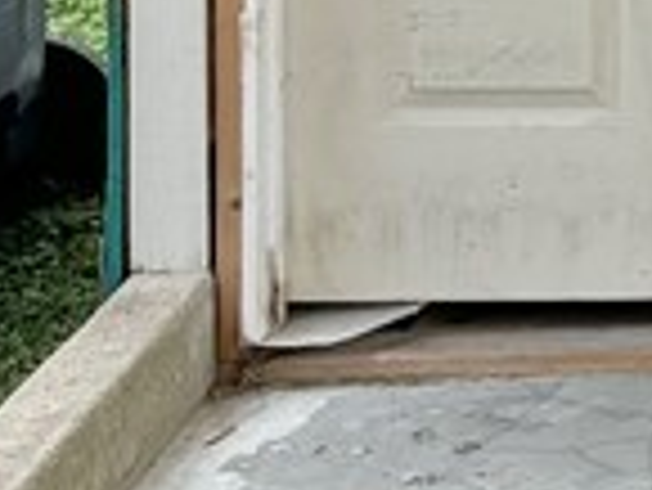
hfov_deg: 9.8
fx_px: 3450
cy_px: -755
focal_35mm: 183
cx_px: 1425
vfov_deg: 7.5
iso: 50
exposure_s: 1/688
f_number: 1.6
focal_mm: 5.96
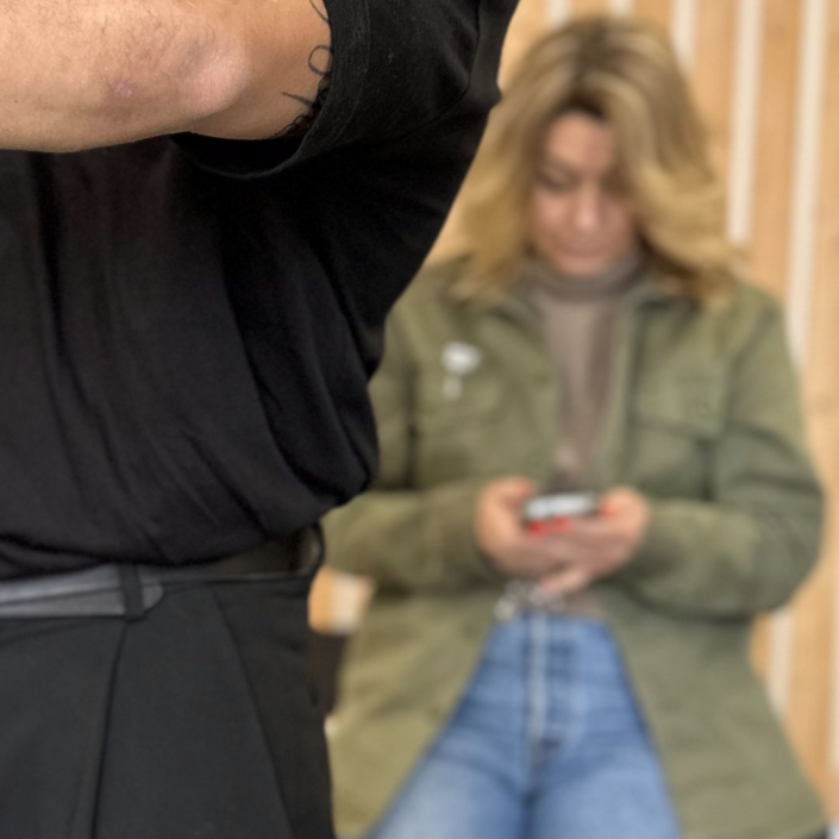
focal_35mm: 77
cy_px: 521
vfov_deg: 22.4
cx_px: -299
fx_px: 2111
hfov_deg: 20.3
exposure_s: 1/121
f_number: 1.78
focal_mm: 6.86
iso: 125
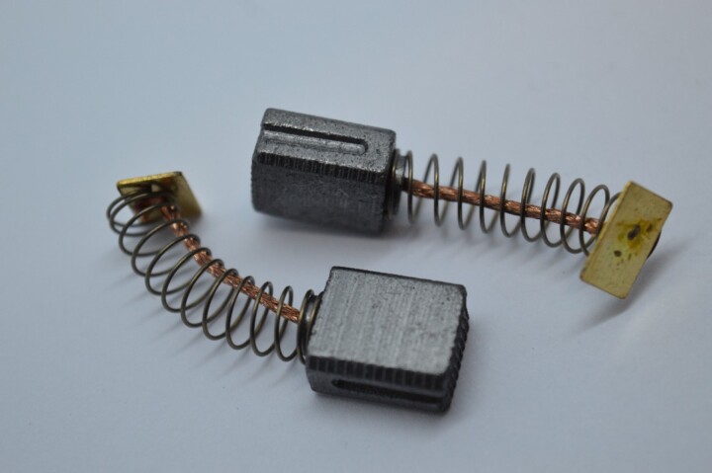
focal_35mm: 82
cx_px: 356
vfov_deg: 16.5
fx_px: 1630
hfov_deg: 24.6
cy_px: 236
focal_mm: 55
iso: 400
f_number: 5.6
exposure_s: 1/125
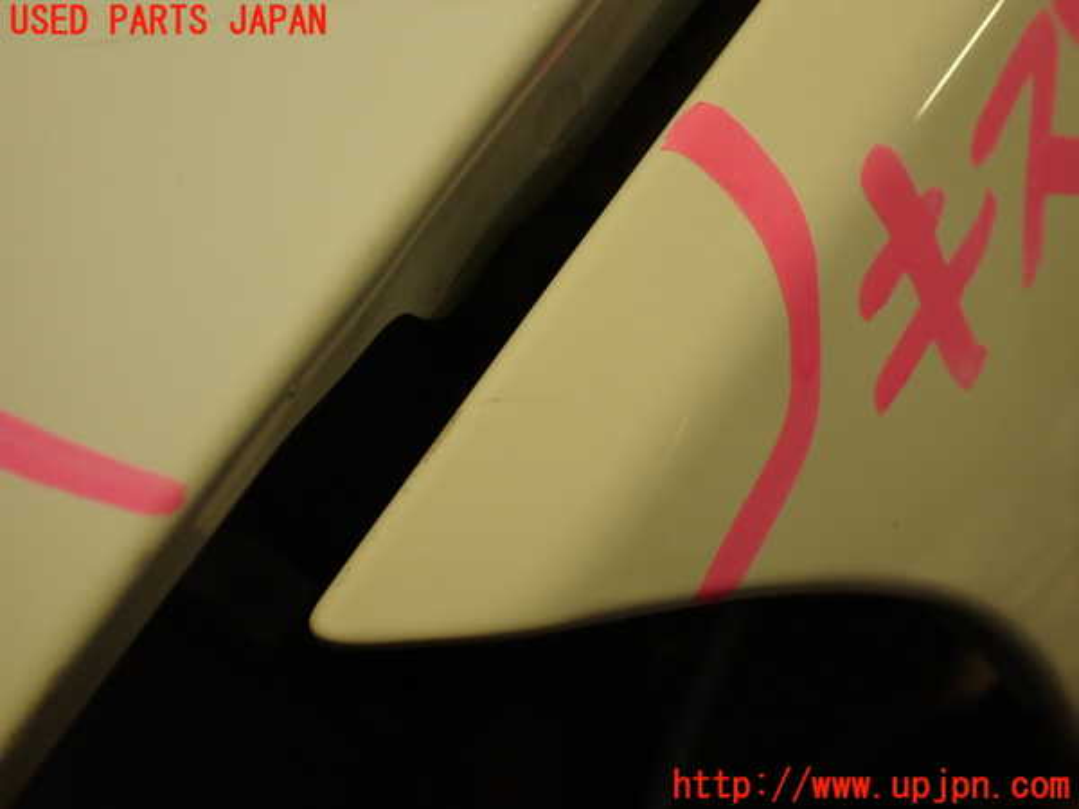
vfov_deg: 44.2
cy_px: 404
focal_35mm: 32
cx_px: 540
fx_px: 997
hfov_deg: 56.8
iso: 200
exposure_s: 1/30
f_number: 2.4
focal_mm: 5.79
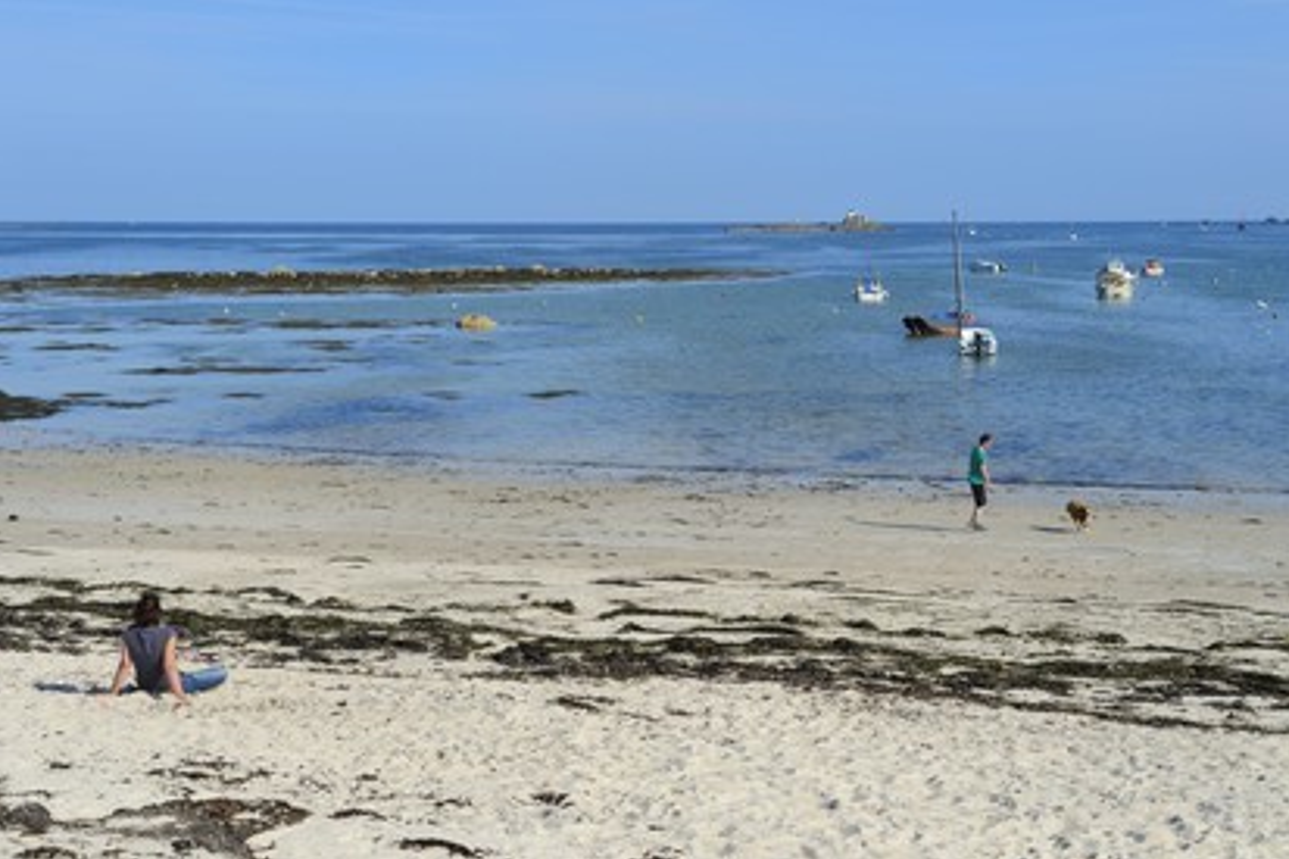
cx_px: 652
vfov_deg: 22.2
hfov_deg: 32.9
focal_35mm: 61
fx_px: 2183
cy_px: 431
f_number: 13
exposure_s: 1/320
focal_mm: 60
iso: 200
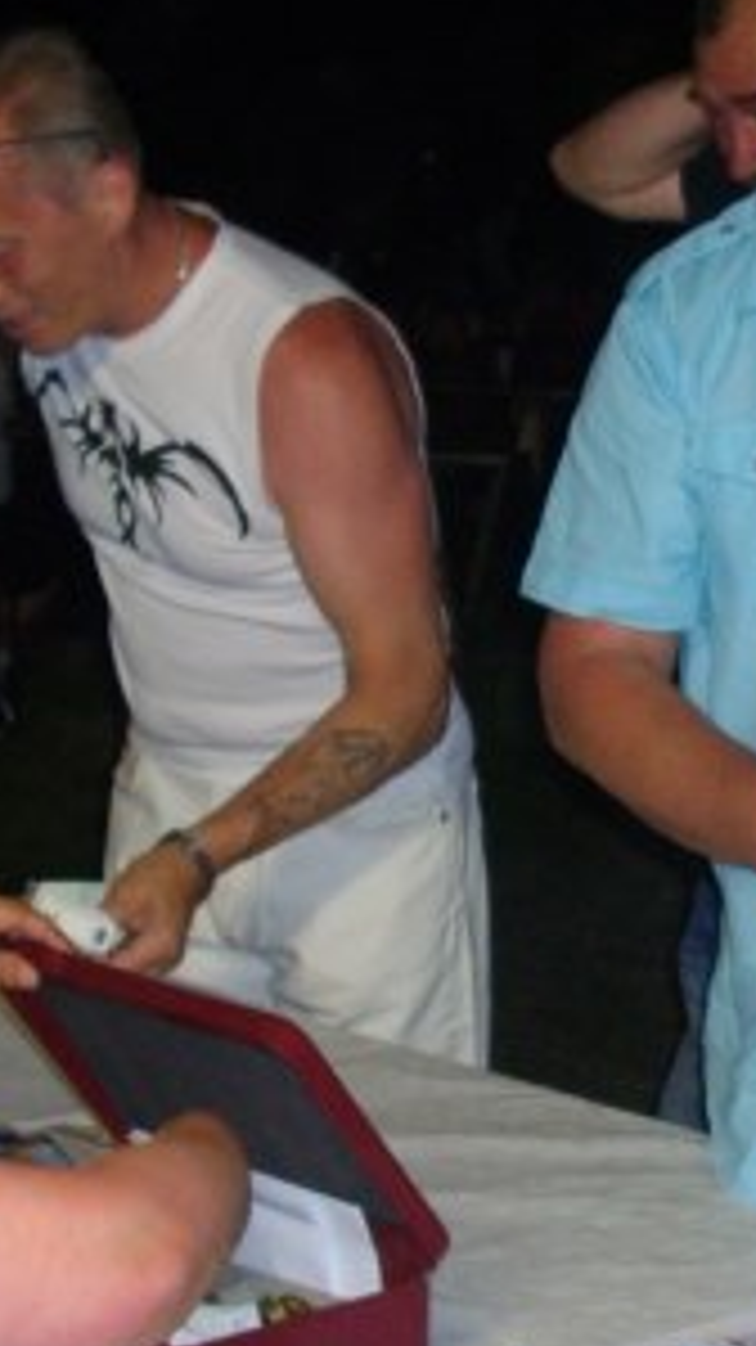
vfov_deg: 24.2
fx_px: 3139
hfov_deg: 13.7
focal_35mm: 88
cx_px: 493
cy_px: 599
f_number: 2.8
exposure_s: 1/50
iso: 200
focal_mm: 6.2
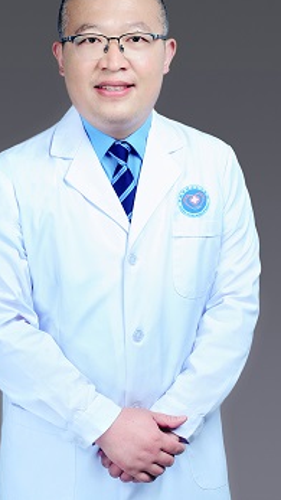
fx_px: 901
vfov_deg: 31.0
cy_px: 242
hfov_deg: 17.7
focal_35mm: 68
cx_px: 111
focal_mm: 50
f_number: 10
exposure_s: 1/160
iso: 200
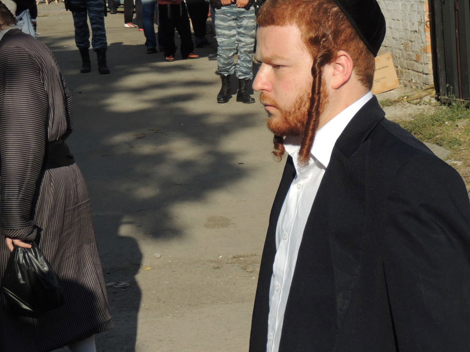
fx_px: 1778
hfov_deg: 15.0
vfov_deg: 11.3
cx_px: 314
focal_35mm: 131
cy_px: 140
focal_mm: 16
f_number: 4.1
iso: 100
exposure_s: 1/800
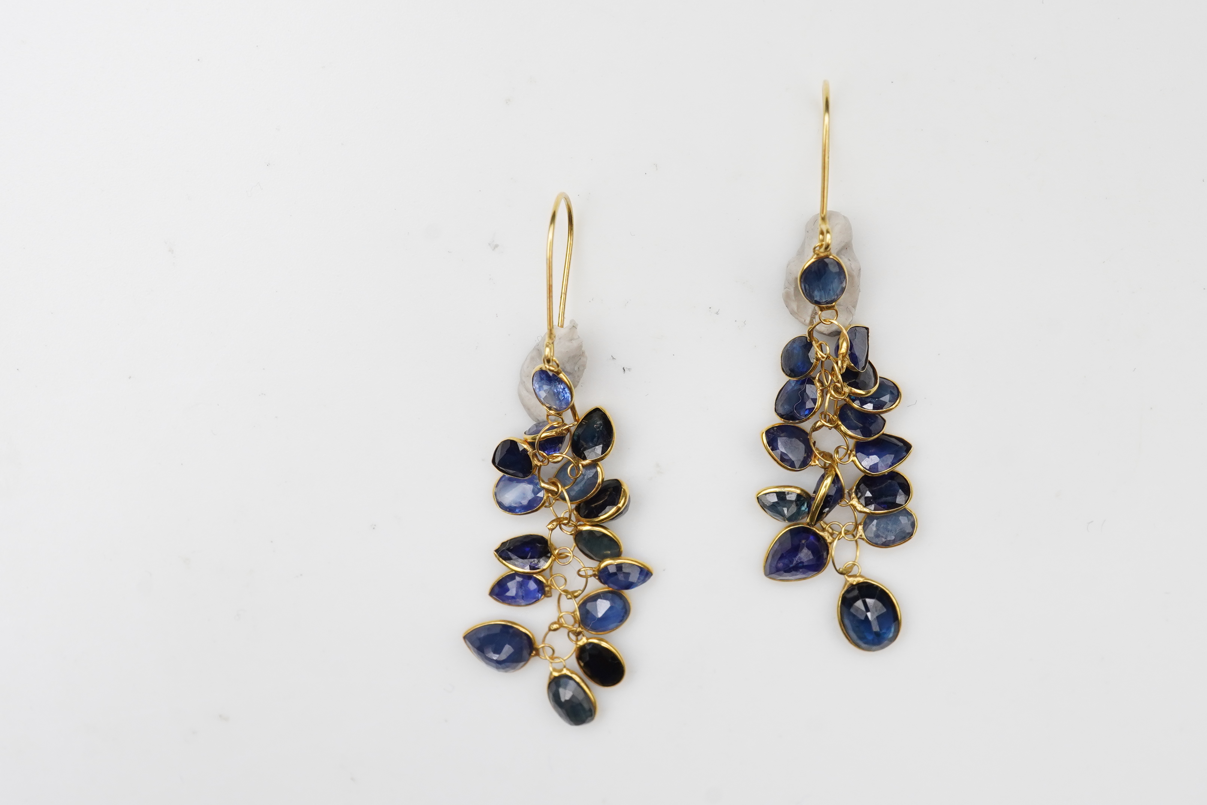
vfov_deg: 24.6
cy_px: 406
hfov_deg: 36.2
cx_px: 688
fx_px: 1844
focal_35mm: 55
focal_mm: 30
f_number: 18
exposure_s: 1/125
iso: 800
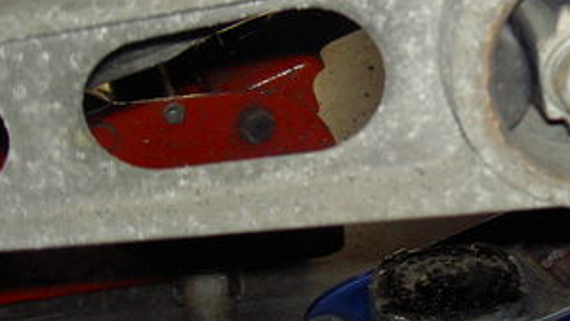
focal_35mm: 91
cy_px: 143
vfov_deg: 13.3
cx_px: 576
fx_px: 1375
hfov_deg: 22.5
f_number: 2.8
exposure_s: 1/125
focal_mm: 8
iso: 200
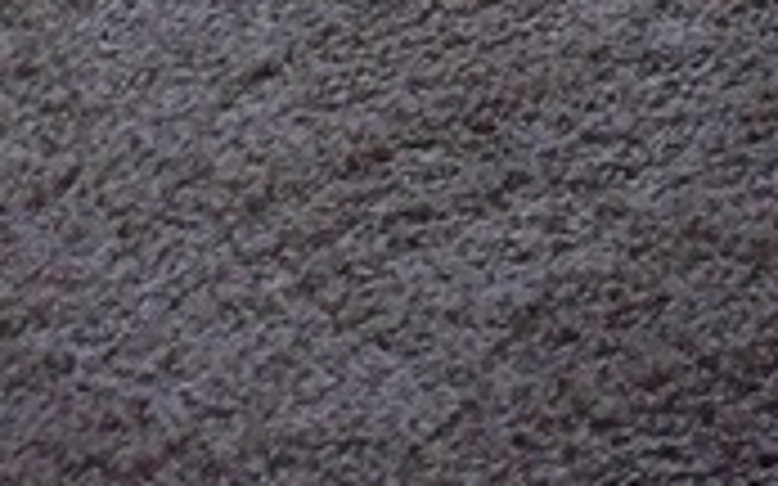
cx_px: 1363
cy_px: -1683
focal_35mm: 132
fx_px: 2798
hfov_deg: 14.2
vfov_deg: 6.8
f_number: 2
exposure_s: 1/30
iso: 181
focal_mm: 3.54
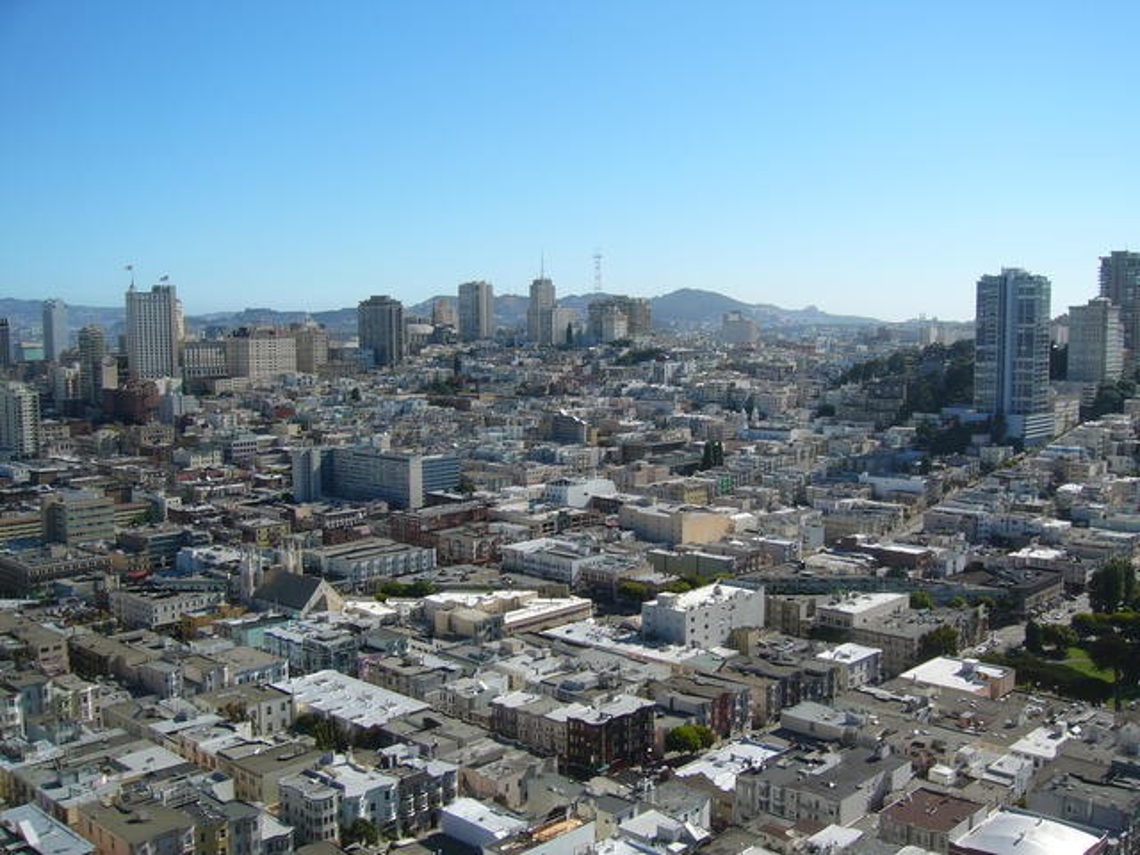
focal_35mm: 35
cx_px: 570
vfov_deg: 40.7
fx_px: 1153
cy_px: 428
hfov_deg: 52.6
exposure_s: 1/160
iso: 50
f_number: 8
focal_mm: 5.8
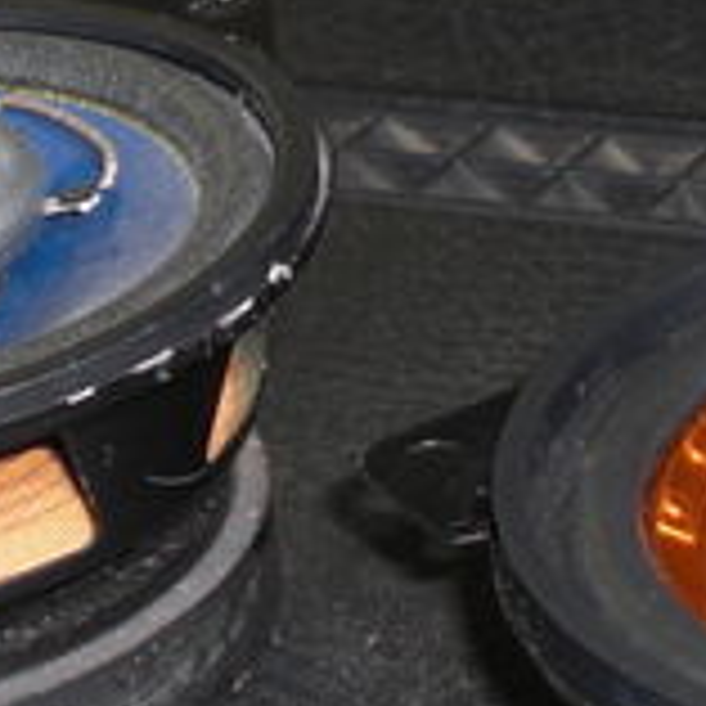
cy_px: 333
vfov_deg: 9.5
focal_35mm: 184
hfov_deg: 9.5
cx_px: 513
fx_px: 4246
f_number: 3.6
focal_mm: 8.44
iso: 100
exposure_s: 1/60
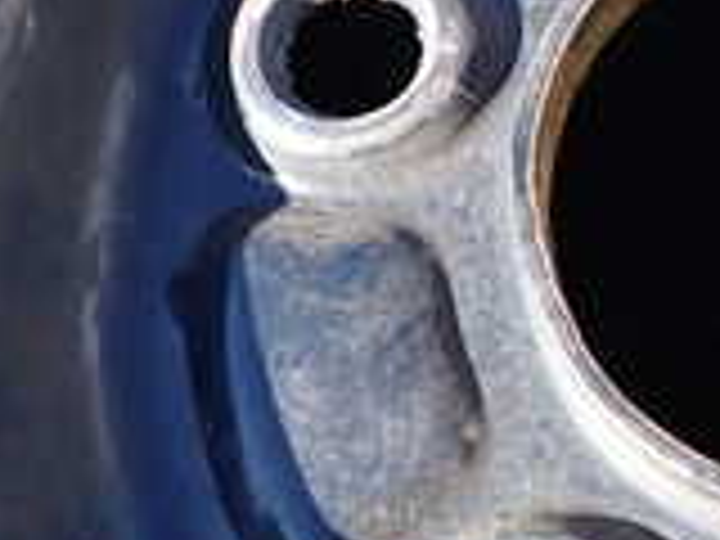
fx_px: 1955
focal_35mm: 94
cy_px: 104
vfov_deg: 15.6
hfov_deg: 19.9
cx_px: 801
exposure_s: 1/200
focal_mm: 4.5
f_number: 2.8
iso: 100
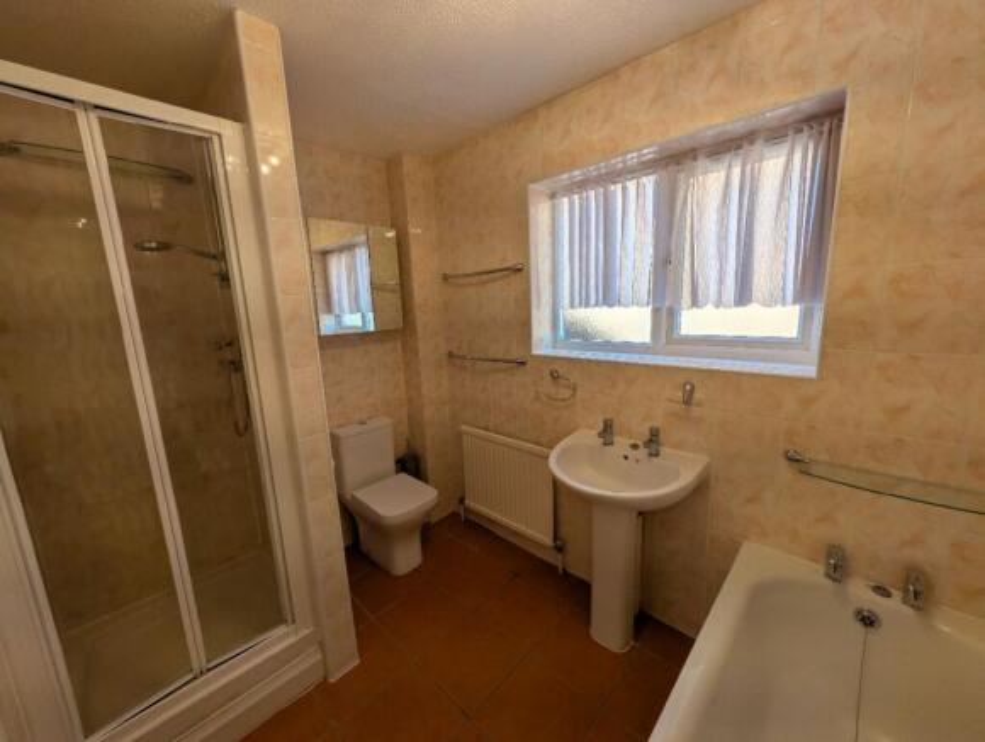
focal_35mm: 12
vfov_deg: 94.7
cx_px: 492
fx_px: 342
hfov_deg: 110.4
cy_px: 371
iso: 69
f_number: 1.7
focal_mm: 2.02
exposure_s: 1/292
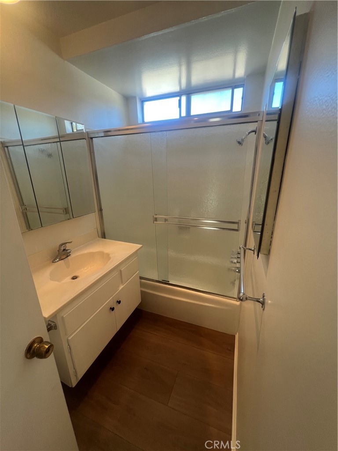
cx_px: 169
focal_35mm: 13
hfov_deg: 89.9
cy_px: 226
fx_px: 169
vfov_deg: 106.2
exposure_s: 1/120
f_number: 1.8
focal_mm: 1.57
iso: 125
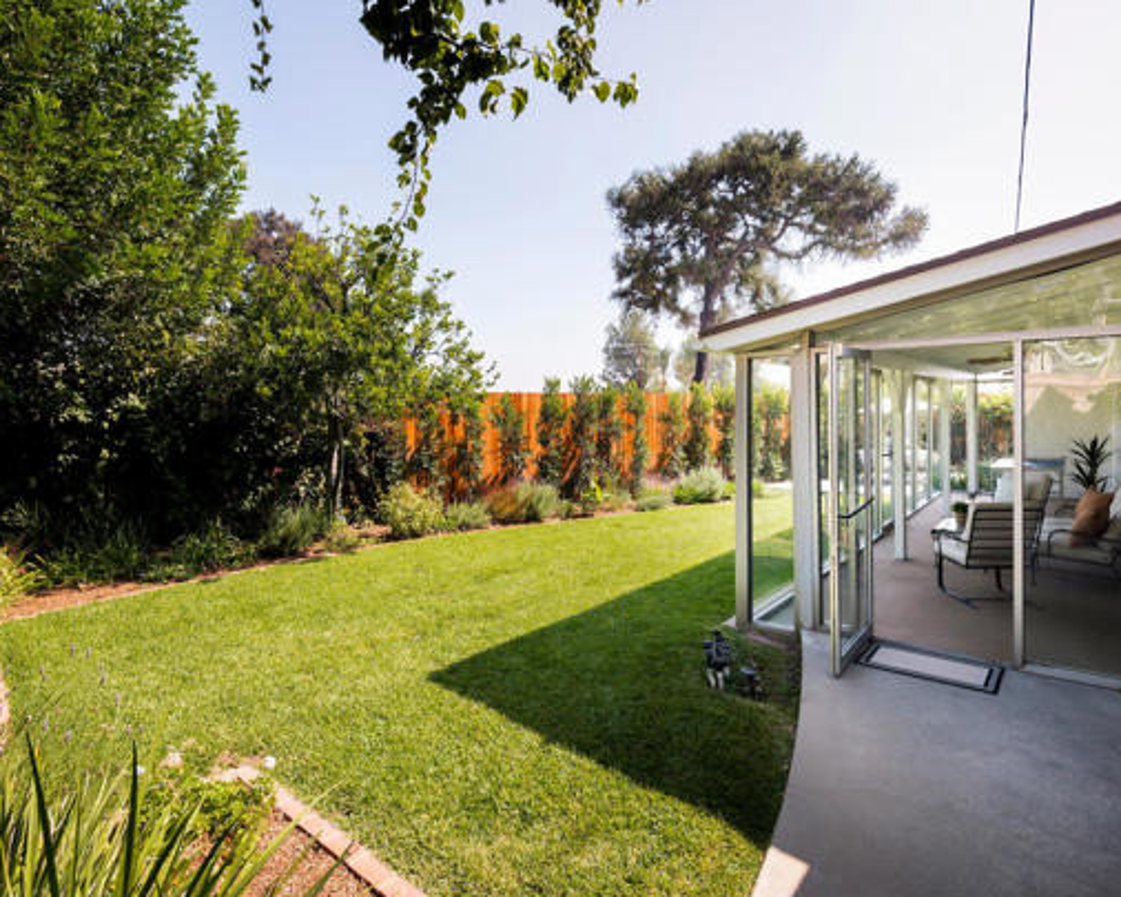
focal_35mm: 19
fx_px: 630
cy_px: 435
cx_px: 558
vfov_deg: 70.9
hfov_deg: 83.3
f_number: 10
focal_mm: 16
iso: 250
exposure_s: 1/250
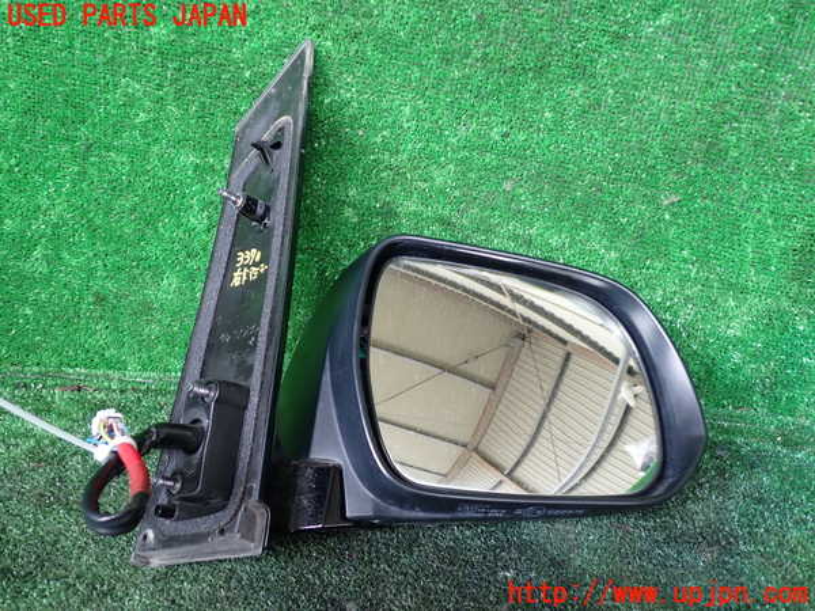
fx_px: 706
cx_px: 408
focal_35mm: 30
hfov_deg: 60.0
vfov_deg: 46.8
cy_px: 306
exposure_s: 1/50
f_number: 2.3
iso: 200
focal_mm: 5.4
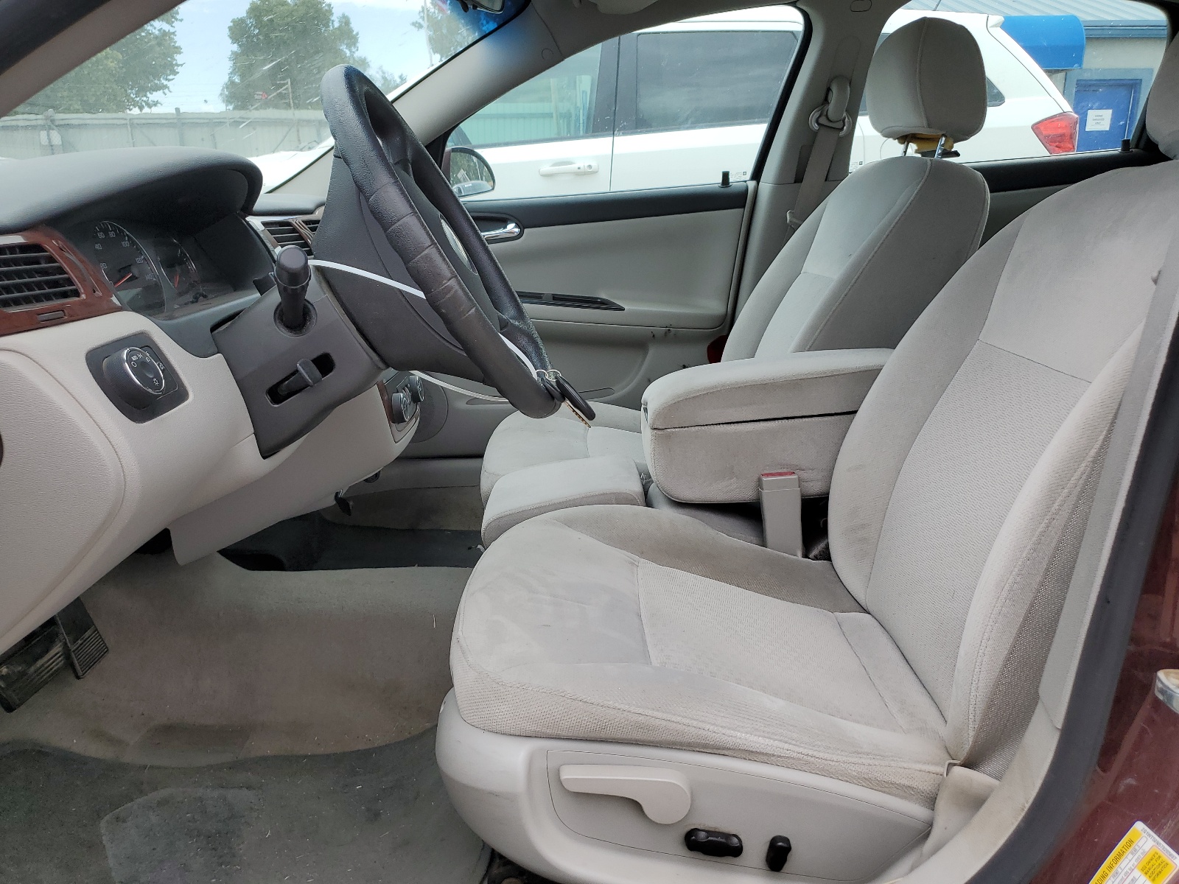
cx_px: 590
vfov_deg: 53.1
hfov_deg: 67.3
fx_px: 886
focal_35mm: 26
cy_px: 442
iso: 50
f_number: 1.5
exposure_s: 1/833
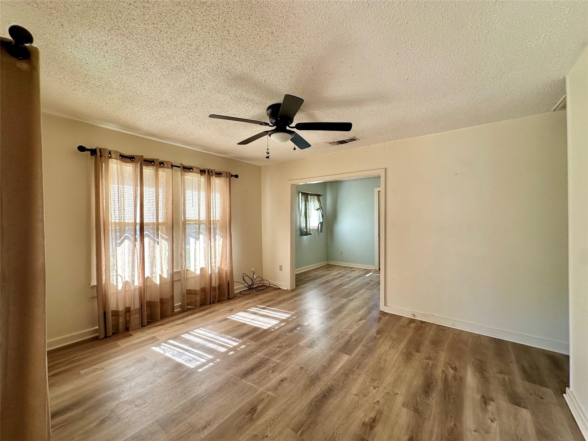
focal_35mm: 14
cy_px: 220
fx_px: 238
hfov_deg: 102.1
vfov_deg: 85.7
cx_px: 294
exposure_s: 1/99
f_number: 2.2
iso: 64
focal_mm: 2.22
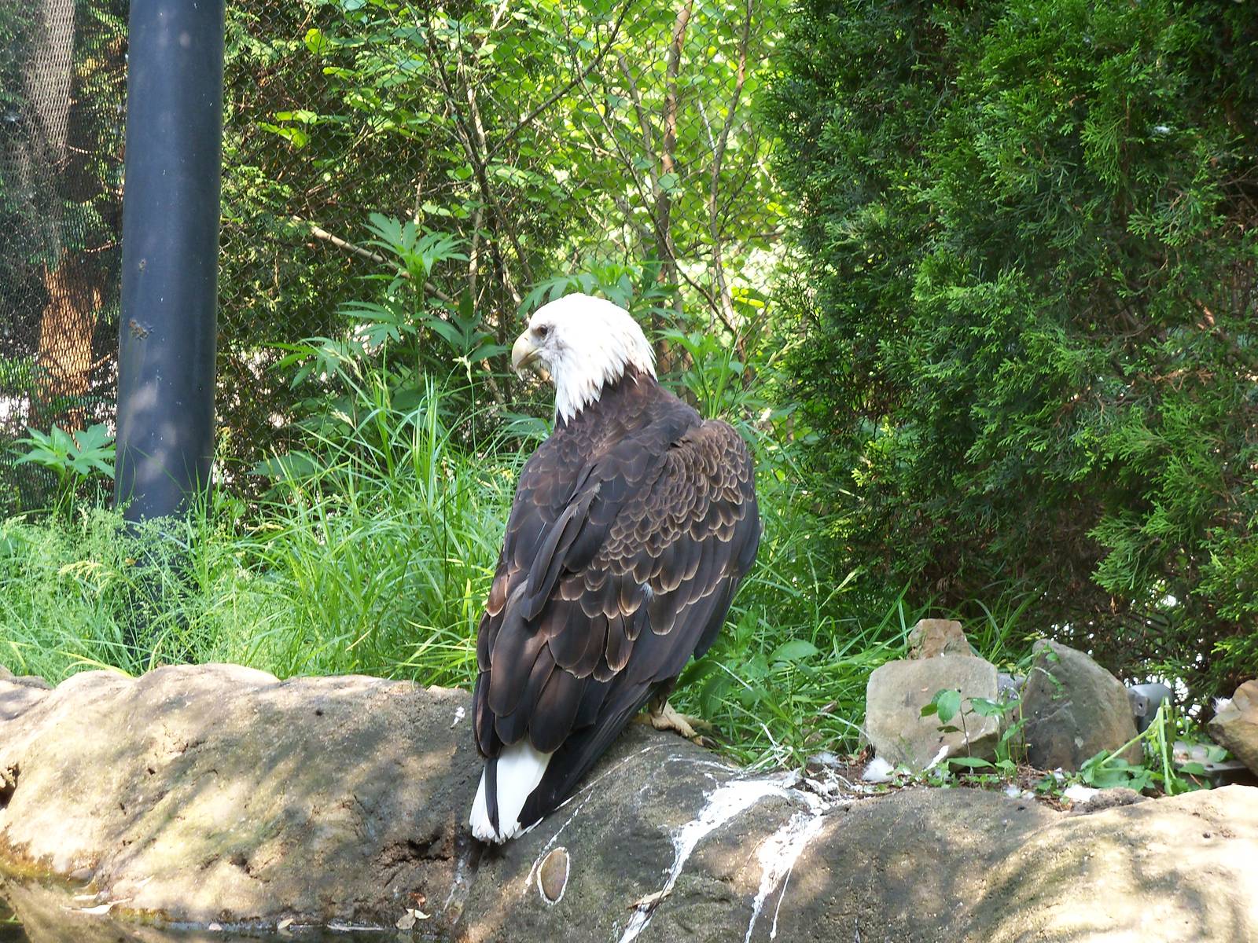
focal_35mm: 106
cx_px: 629
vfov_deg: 14.0
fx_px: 3852
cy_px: 472
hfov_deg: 18.5
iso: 100
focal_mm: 18.8
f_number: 4.2
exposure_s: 1/40
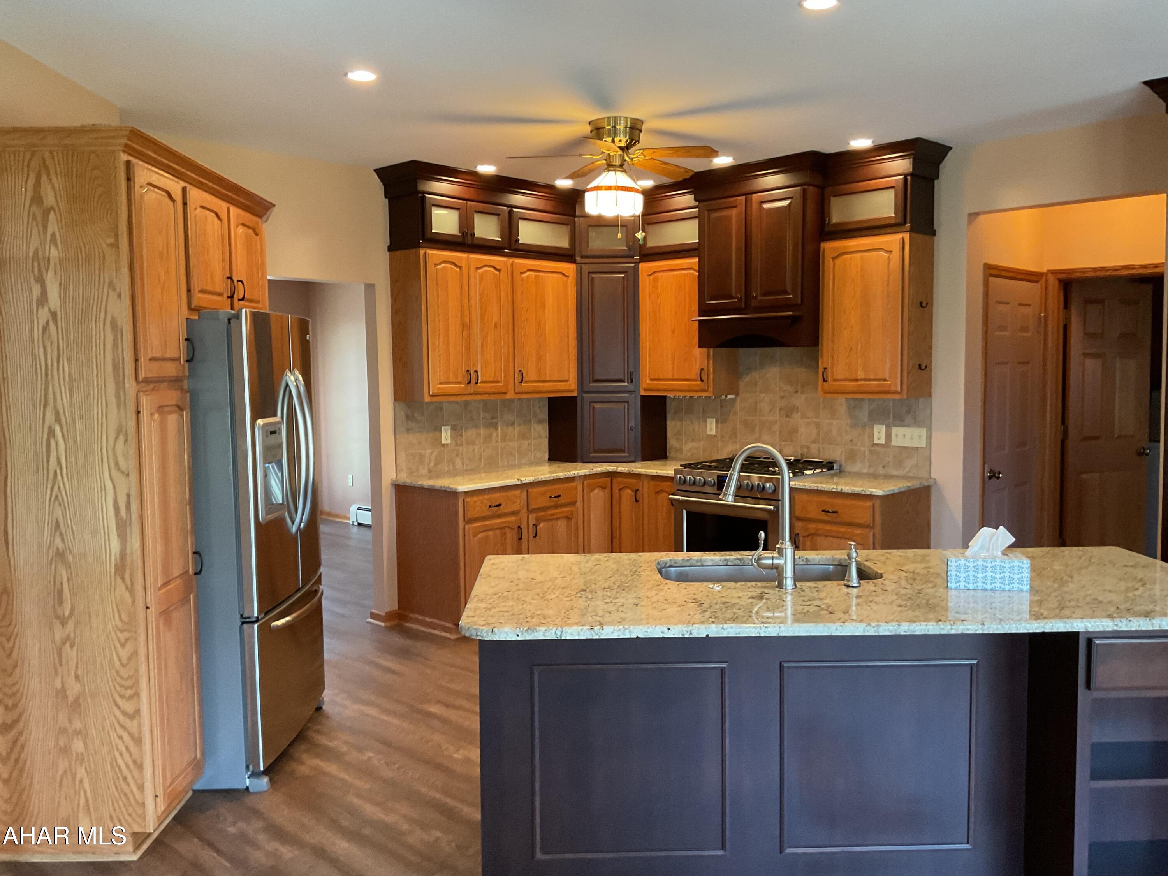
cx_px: 584
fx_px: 979
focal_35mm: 29
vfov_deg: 48.2
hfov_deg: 61.7
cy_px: 438
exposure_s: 1/60
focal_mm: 3
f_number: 1.8
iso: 200
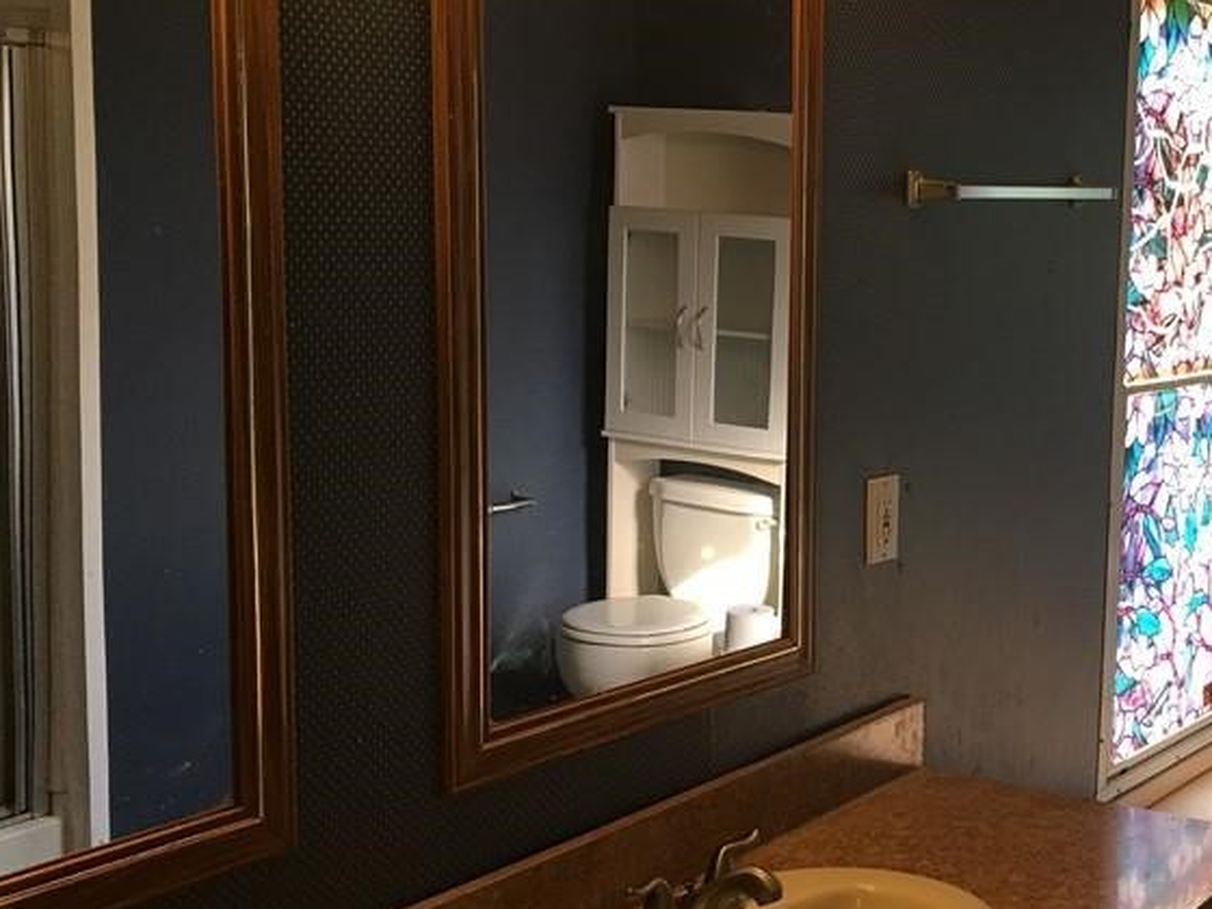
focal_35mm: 53
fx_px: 1856
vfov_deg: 27.5
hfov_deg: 34.5
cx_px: 1048
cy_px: 500
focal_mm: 4.15
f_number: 2.2
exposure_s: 1/30
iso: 25
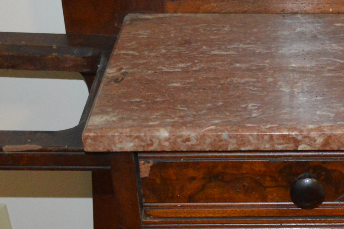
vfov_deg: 13.6
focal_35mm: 97
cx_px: 347
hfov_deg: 20.4
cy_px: 288
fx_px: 926
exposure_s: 1/60
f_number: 4
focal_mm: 22
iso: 3200
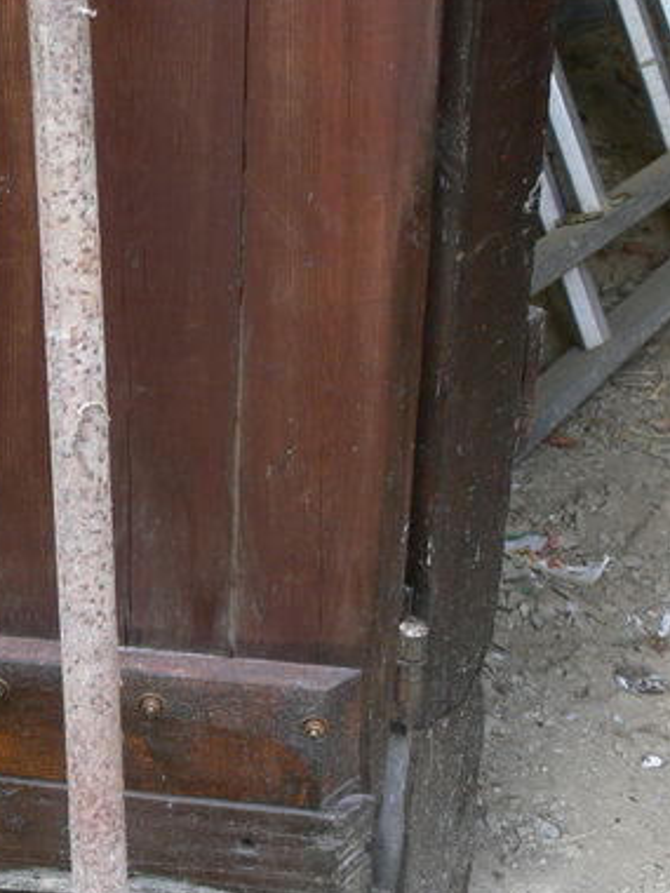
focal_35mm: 92
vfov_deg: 21.3
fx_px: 2374
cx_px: -207
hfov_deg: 15.3
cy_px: 540
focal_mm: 7.4
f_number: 3.6
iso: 80
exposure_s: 1/50
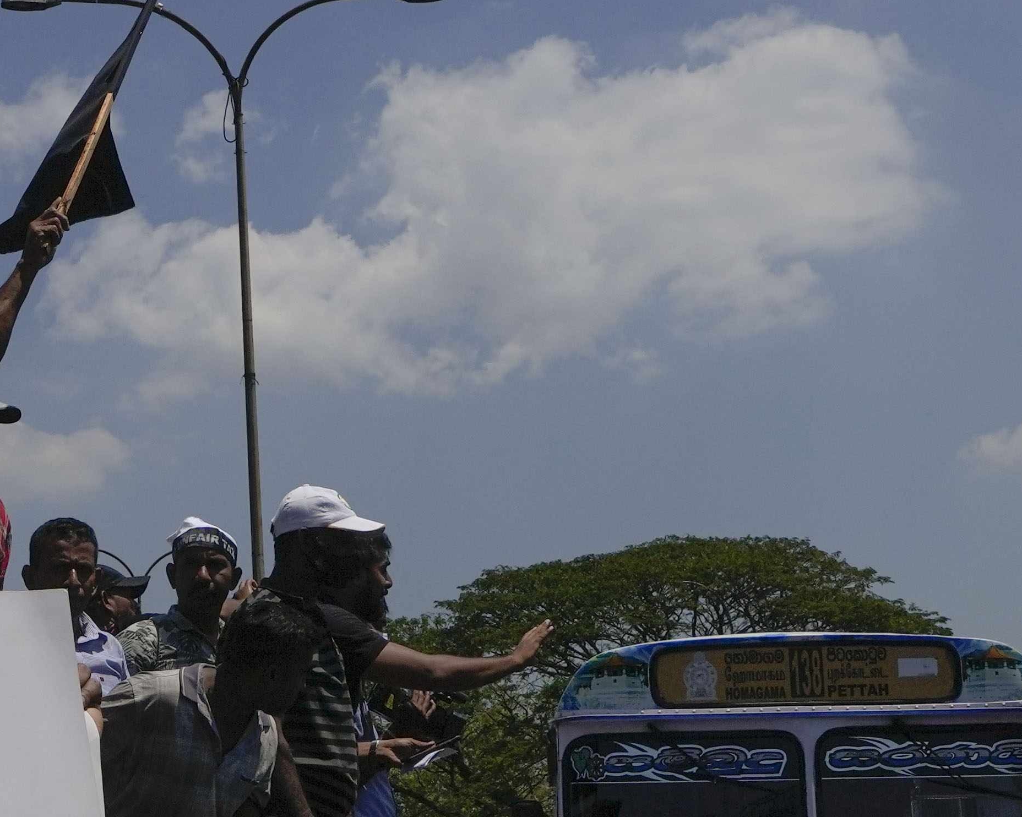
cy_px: 220
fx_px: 2056
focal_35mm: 68
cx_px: 480
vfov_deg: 22.3
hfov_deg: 27.9
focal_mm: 16
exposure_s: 1/3200
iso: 400
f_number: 9
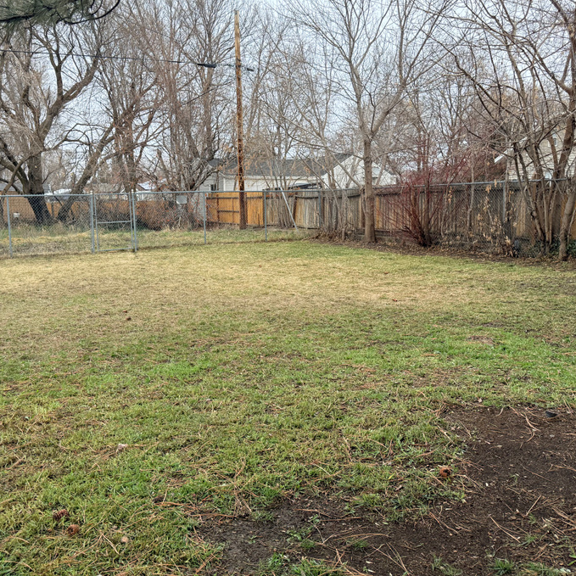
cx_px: 243
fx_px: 602
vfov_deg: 51.0
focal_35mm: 32
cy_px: 259
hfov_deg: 50.9
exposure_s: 1/144
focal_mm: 6.76
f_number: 1.78
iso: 125
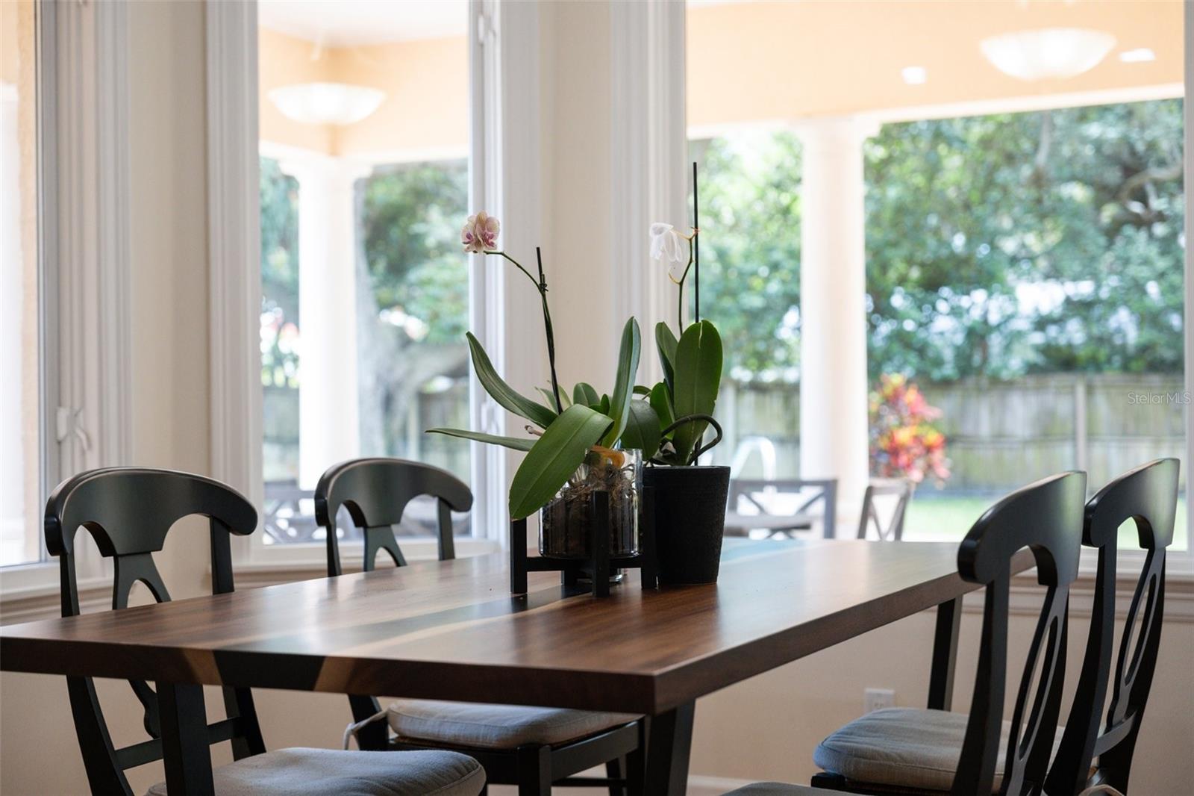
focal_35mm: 49
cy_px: 398
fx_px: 1625
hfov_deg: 40.4
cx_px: 597
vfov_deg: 27.5
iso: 1250
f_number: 2.8
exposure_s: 1/500
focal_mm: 49
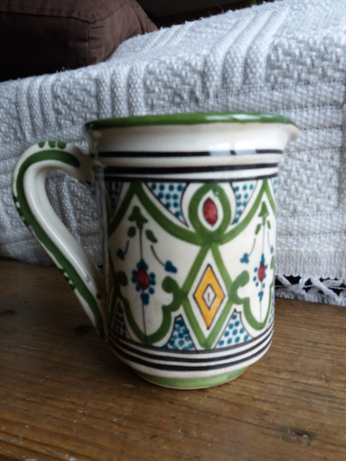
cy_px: 230
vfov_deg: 63.4
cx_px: 173
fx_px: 373
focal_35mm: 28
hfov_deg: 49.7
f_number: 1.9
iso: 160
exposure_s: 1/17
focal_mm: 3.7
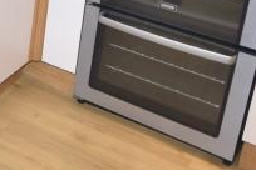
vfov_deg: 16.8
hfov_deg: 21.9
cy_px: -71
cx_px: -141
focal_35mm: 75
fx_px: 533
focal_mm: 10
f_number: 4
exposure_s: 1/60
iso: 450
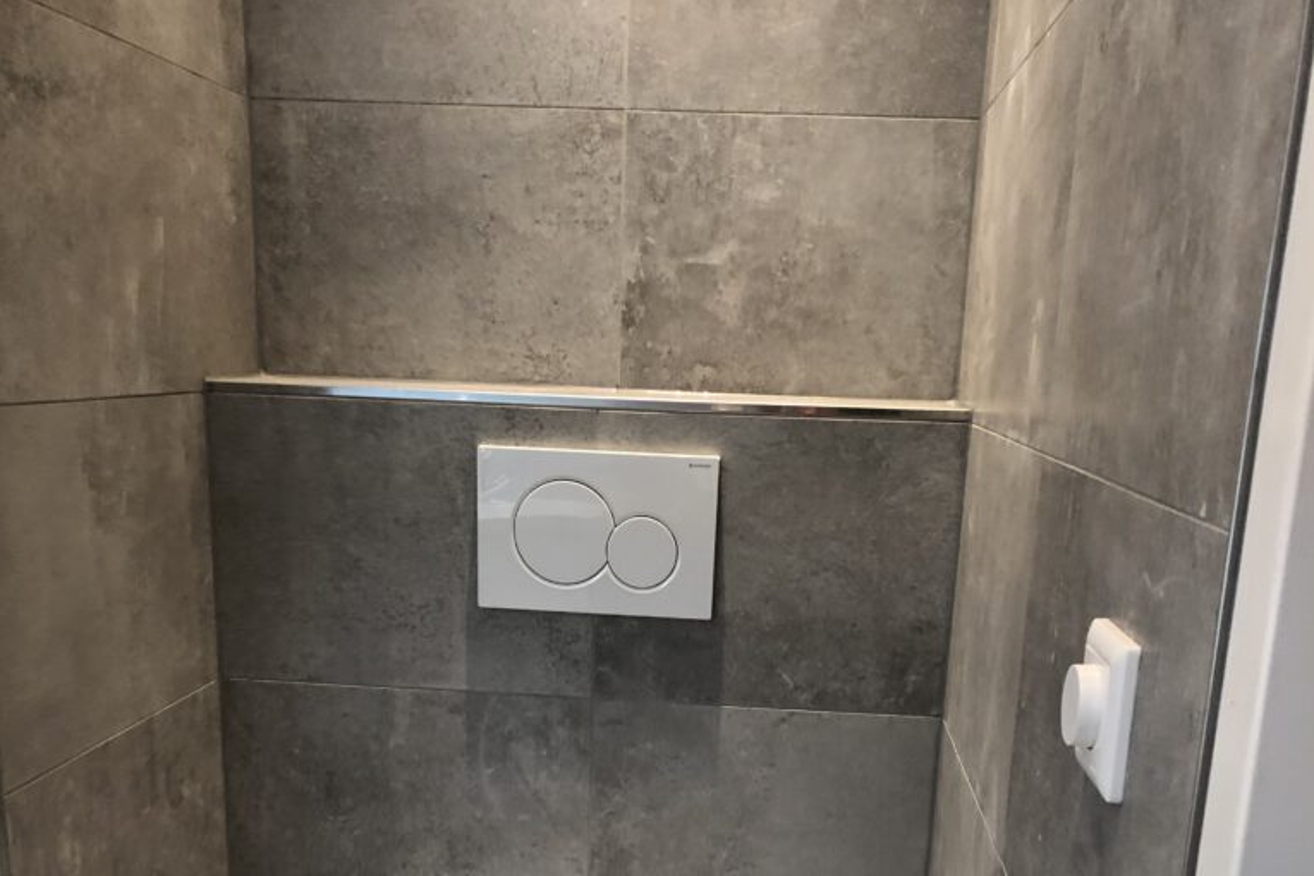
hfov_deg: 49.6
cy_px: 766
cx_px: 656
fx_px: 1423
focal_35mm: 39
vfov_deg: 32.7
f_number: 1.8
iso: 80
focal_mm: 4
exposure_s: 1/17
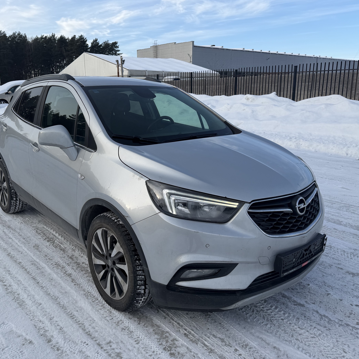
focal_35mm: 29
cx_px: 166
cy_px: 175
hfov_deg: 55.6
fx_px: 340
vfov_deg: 55.6
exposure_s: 1/3425
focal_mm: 6.76
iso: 80
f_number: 1.78
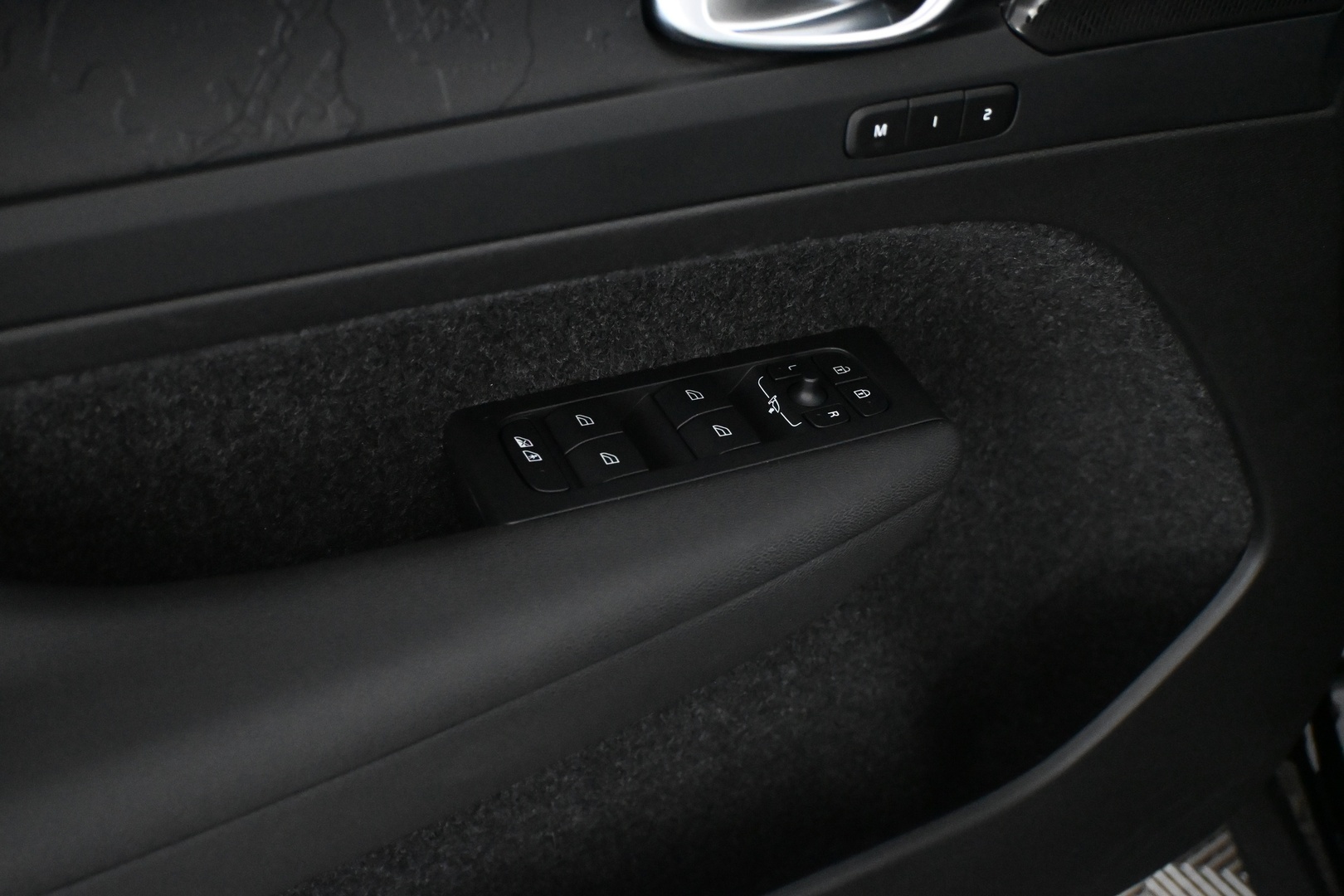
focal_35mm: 38
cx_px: 672
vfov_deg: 35.5
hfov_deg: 51.3
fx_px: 1400
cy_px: 448
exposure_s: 1/60
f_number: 4.2
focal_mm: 25
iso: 9000
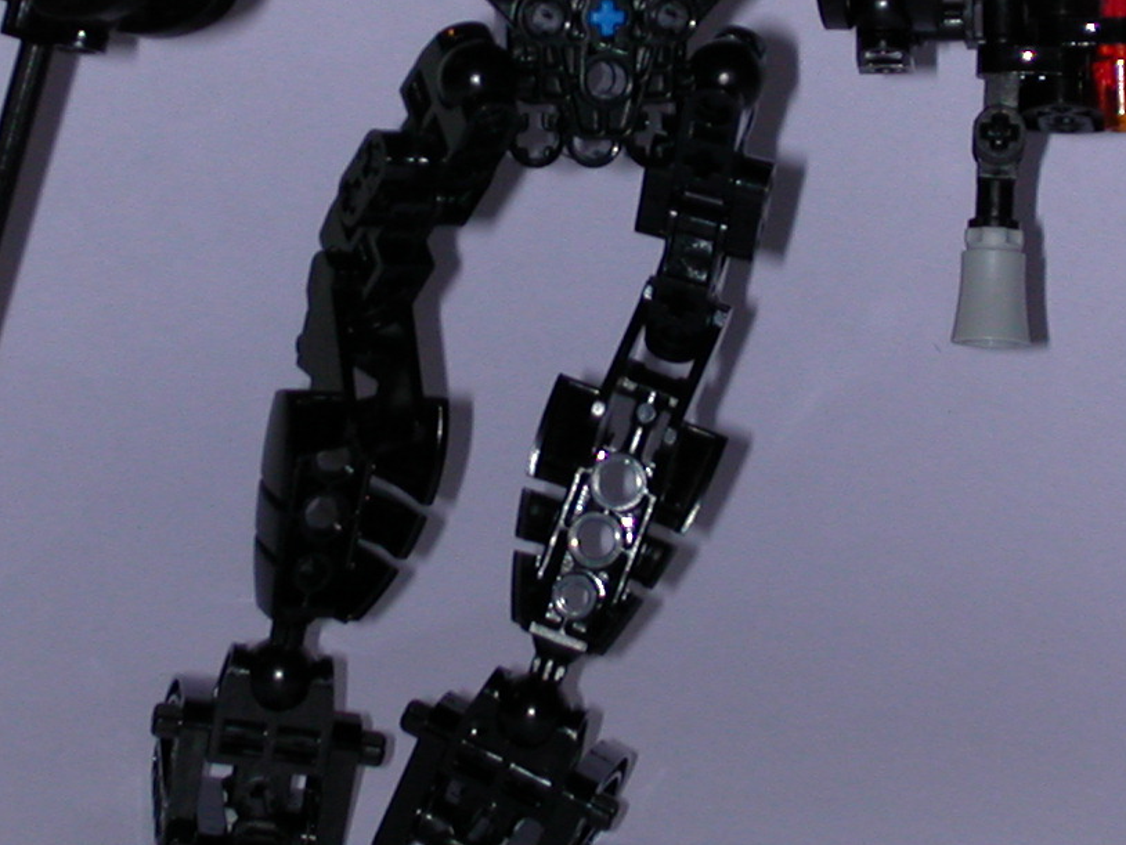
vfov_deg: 8.7
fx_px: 5564
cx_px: 587
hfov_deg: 11.6
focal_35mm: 171
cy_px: 152
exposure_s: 1/59.9
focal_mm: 13.3
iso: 100
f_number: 4.3
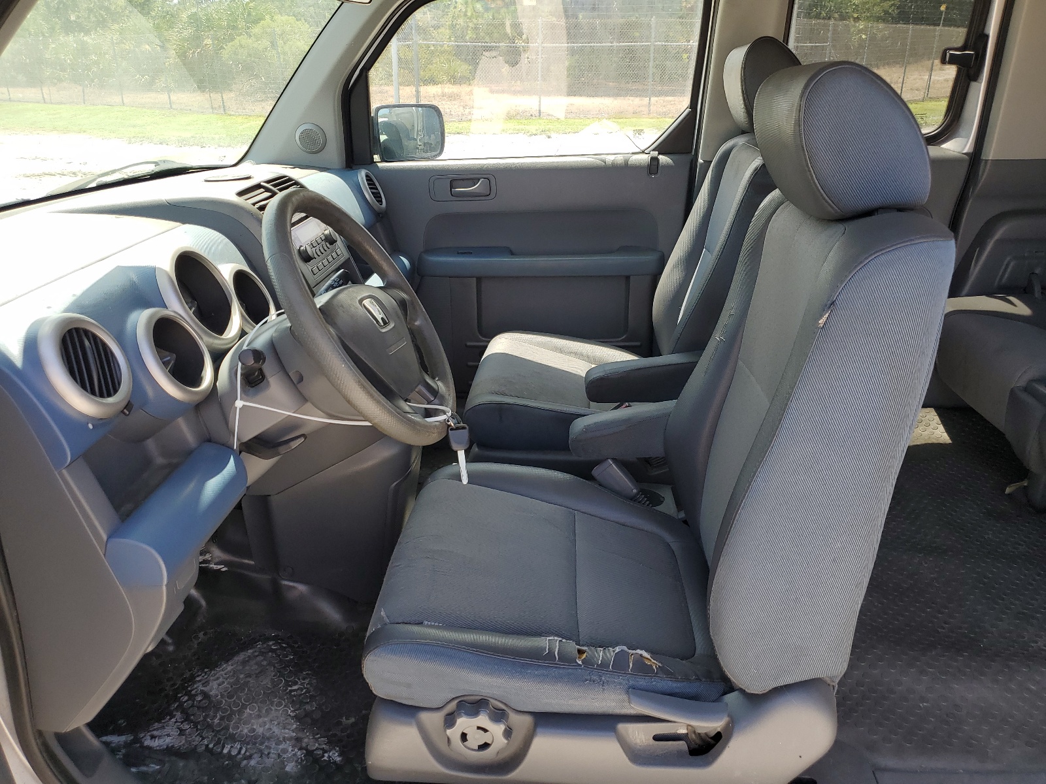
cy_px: 392
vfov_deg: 53.1
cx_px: 523
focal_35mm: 26
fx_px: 786
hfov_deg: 67.3
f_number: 1.5
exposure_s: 1/526
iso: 50
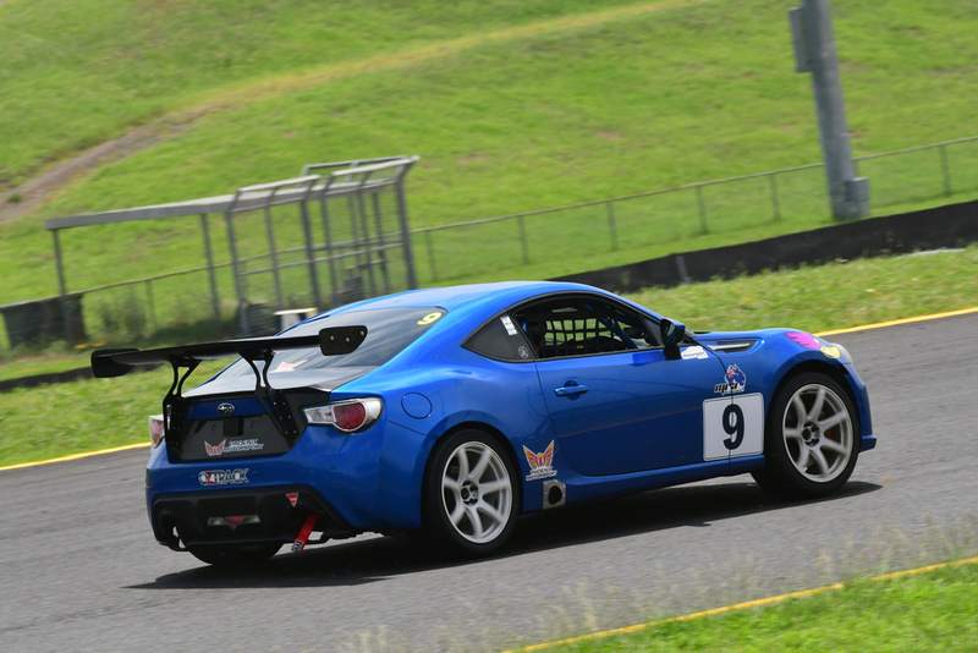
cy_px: 326
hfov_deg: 5.1
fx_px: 11006
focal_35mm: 405
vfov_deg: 3.4
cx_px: 489
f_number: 14
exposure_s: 1/640
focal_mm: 270
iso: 640
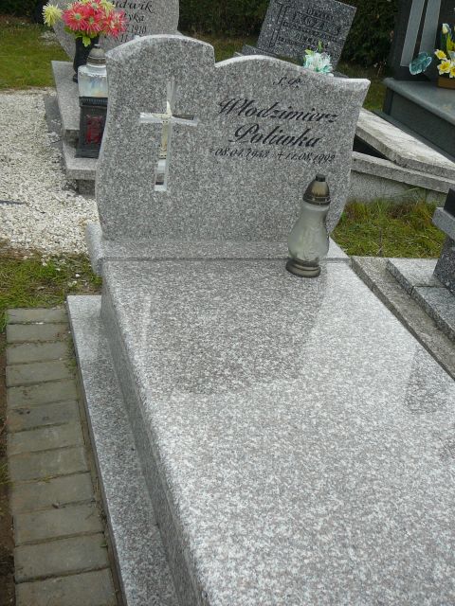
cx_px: 228
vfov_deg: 45.8
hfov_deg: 35.1
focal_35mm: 41
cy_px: 303
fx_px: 719
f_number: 3.1
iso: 80
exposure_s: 1/200
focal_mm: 6.1
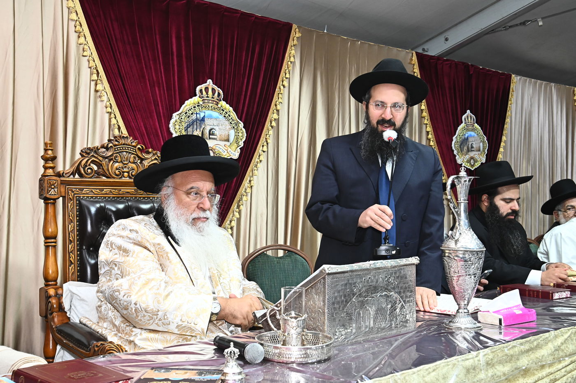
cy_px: 192
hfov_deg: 41.1
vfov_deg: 28.0
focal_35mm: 48
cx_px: 288
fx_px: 768
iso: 2500
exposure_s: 1/160
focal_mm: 48
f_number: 9
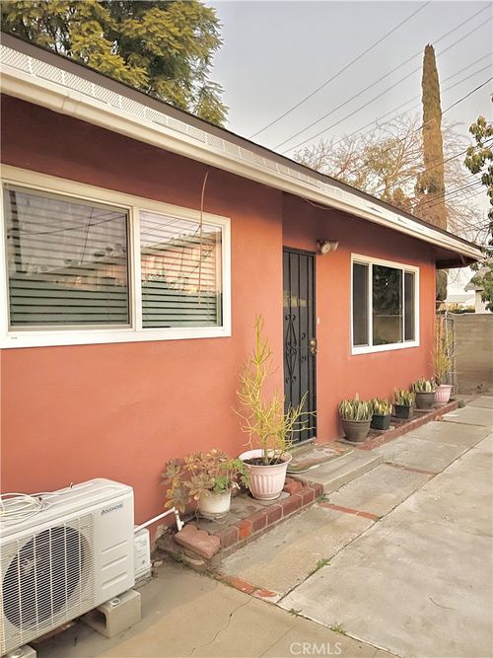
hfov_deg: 54.9
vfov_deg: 69.4
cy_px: 329
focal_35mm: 25
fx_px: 475
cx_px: 246
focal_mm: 5.1
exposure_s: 1/9
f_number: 1.6
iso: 1000
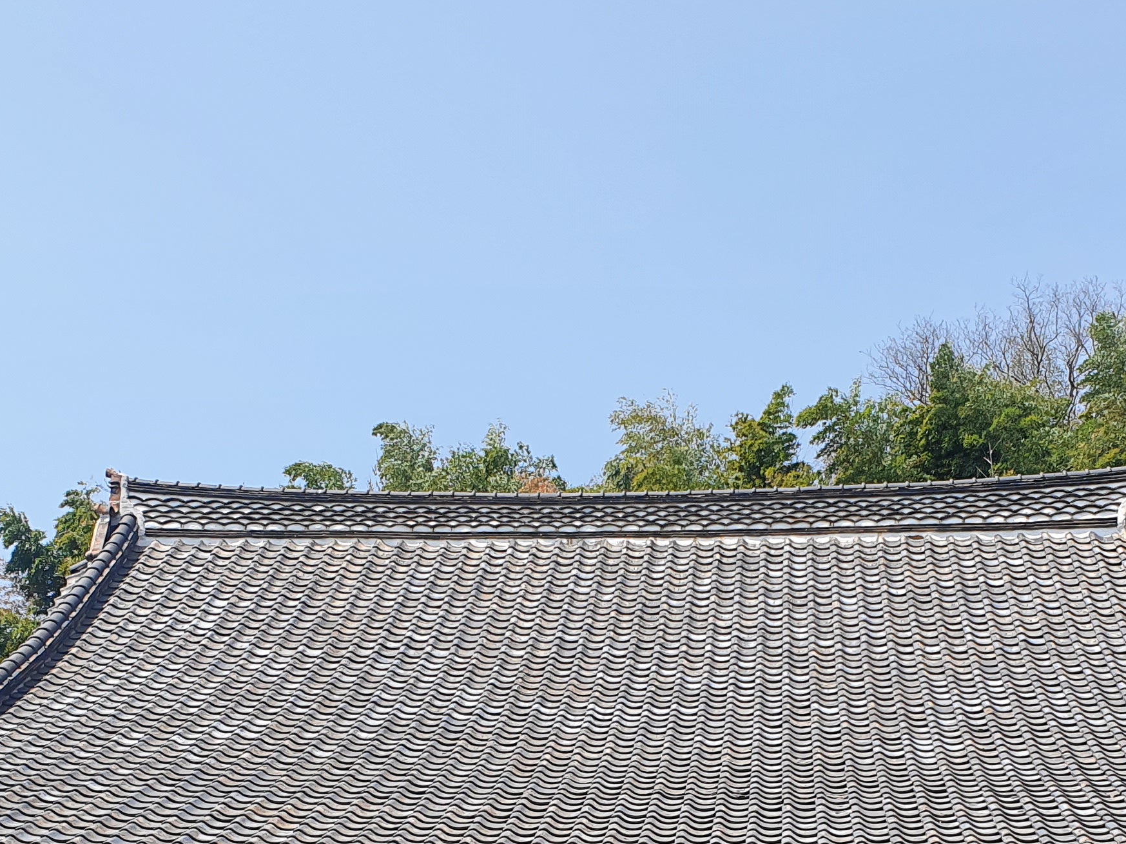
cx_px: 645
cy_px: 836
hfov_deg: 32.1
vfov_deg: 23.4
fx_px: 1952
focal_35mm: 60
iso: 50
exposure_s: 1/1244
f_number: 2.4
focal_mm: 4.32
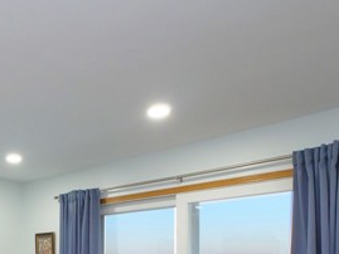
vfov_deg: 33.3
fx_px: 372
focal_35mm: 38
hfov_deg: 44.1
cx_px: 26
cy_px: 274
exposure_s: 1/80
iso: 2500
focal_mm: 8
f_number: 5.6
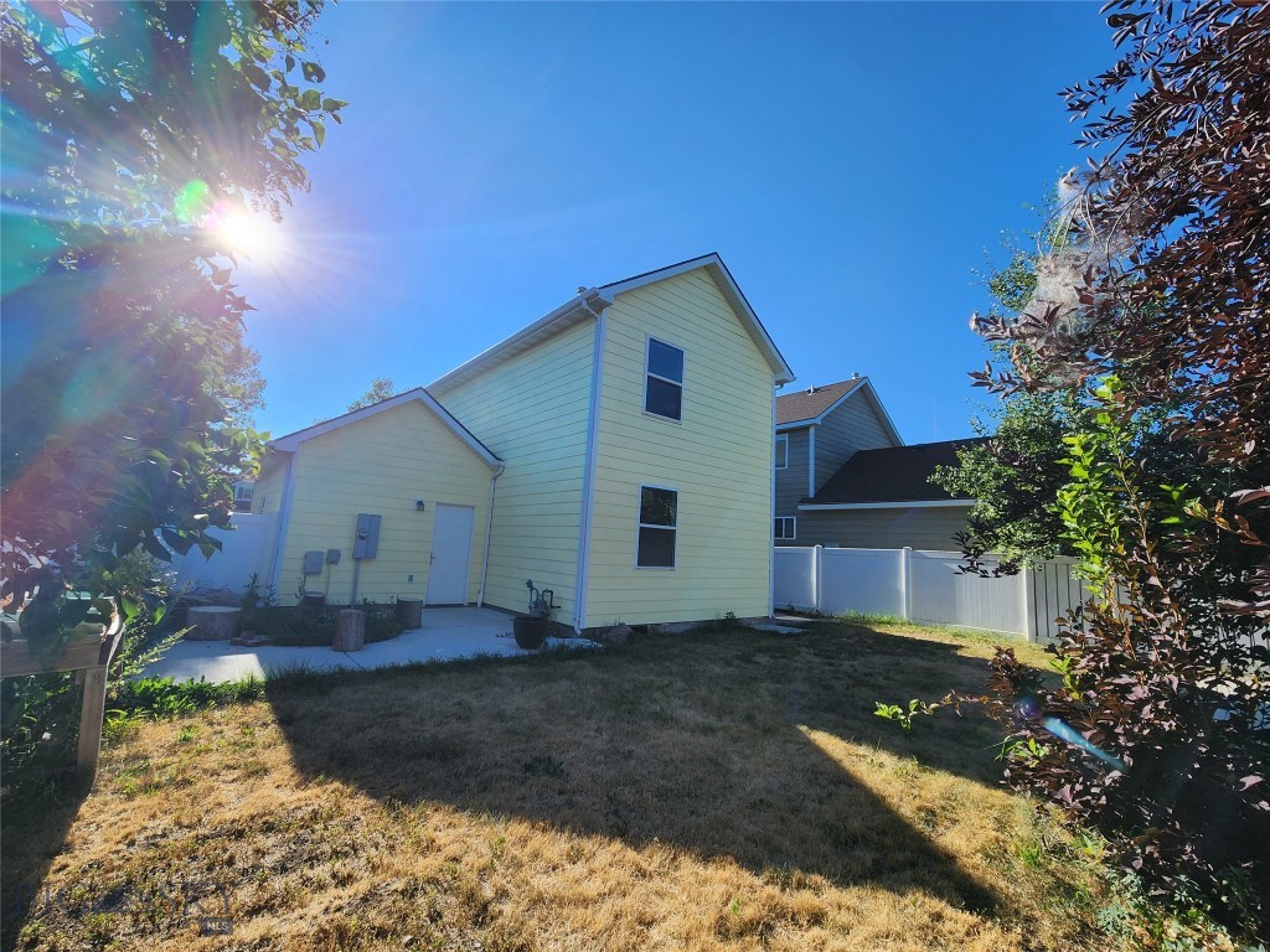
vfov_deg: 89.9
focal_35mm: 13
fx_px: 477
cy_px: 476
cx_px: 635
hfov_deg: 106.2
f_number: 2.2
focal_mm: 2.2
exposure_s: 1/1533
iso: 50
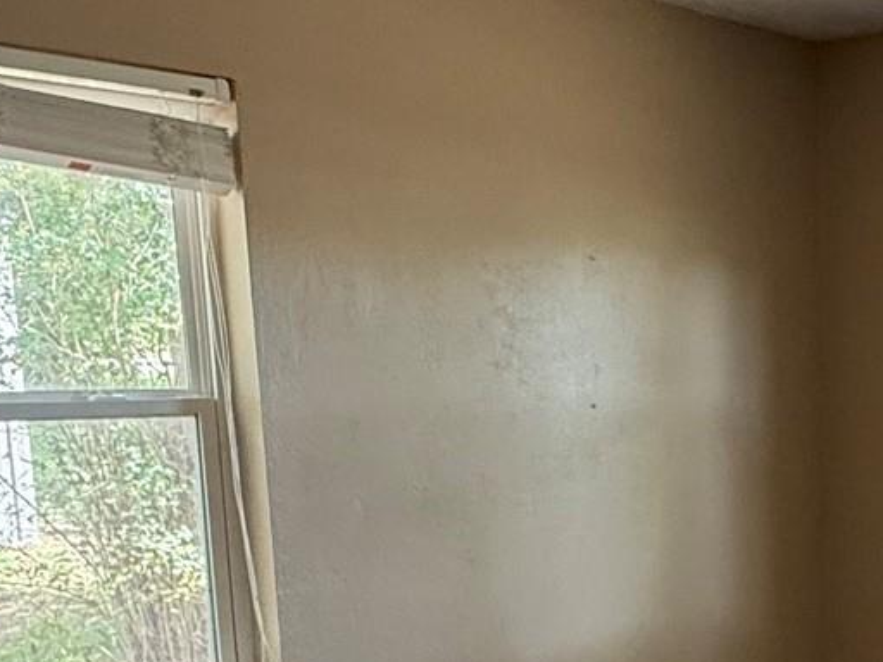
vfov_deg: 25.3
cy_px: 603
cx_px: 940
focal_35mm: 56
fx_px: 1428
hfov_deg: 31.1
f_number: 2.2
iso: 250
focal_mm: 2.22
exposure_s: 1/99
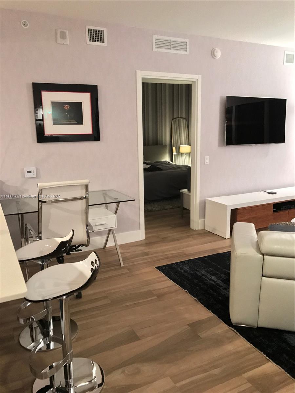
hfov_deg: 49.7
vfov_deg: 63.4
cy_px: 196
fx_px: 318
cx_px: 148
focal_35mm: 28
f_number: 1.8
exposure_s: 1/15
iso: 250
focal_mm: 3.99
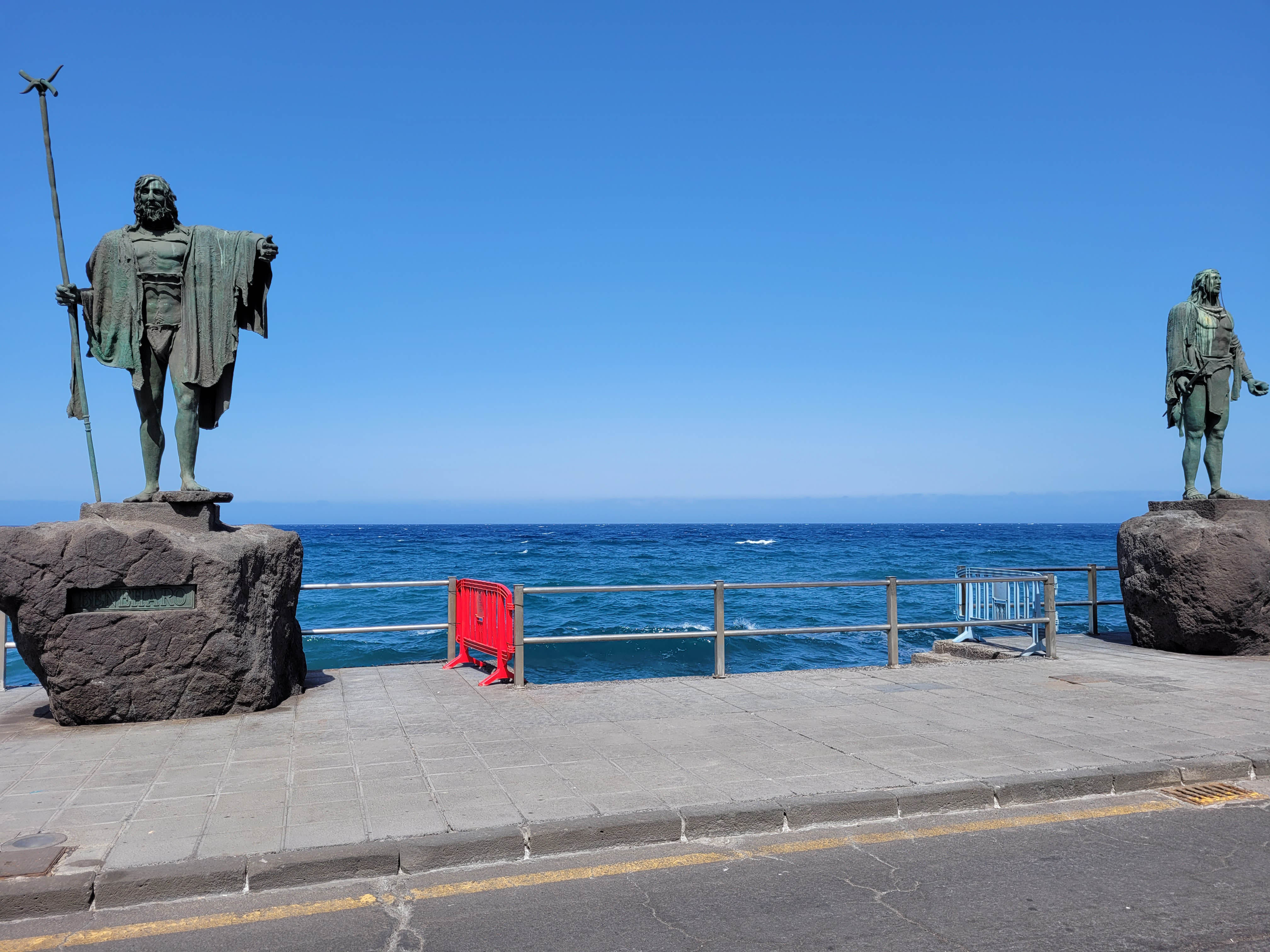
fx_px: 954
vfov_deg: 53.1
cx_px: 635
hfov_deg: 67.3
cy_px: 476
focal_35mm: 26
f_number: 1.8
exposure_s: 1/2517
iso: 40
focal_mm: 5.4
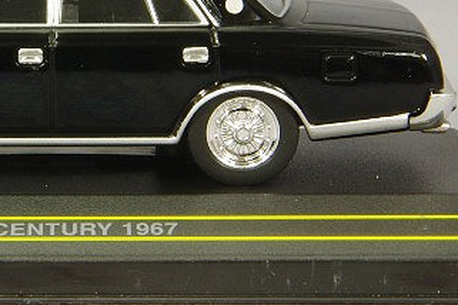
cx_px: 37
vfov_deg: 6.1
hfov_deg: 9.2
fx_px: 2837
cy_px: 8
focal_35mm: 223
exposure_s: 1
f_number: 32
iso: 400
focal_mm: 75
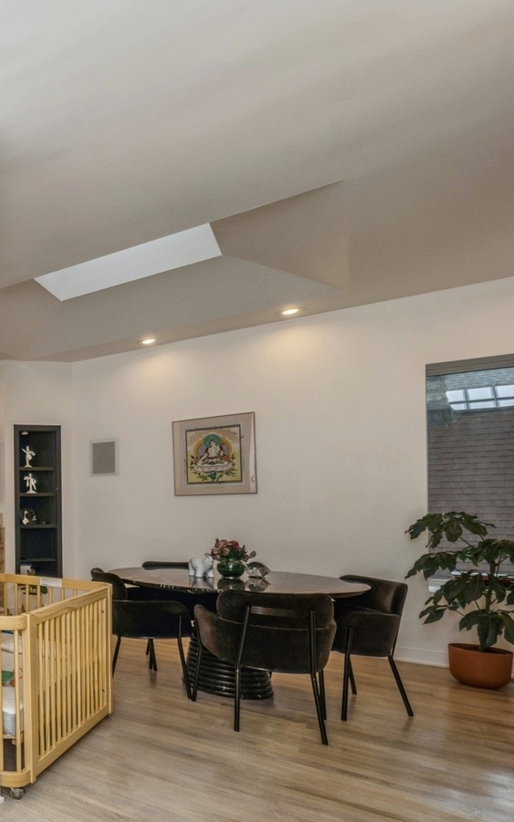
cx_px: -213
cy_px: 483
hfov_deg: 32.5
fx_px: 493
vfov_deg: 79.0
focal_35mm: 22
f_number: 8
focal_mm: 12
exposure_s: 1/100
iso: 200
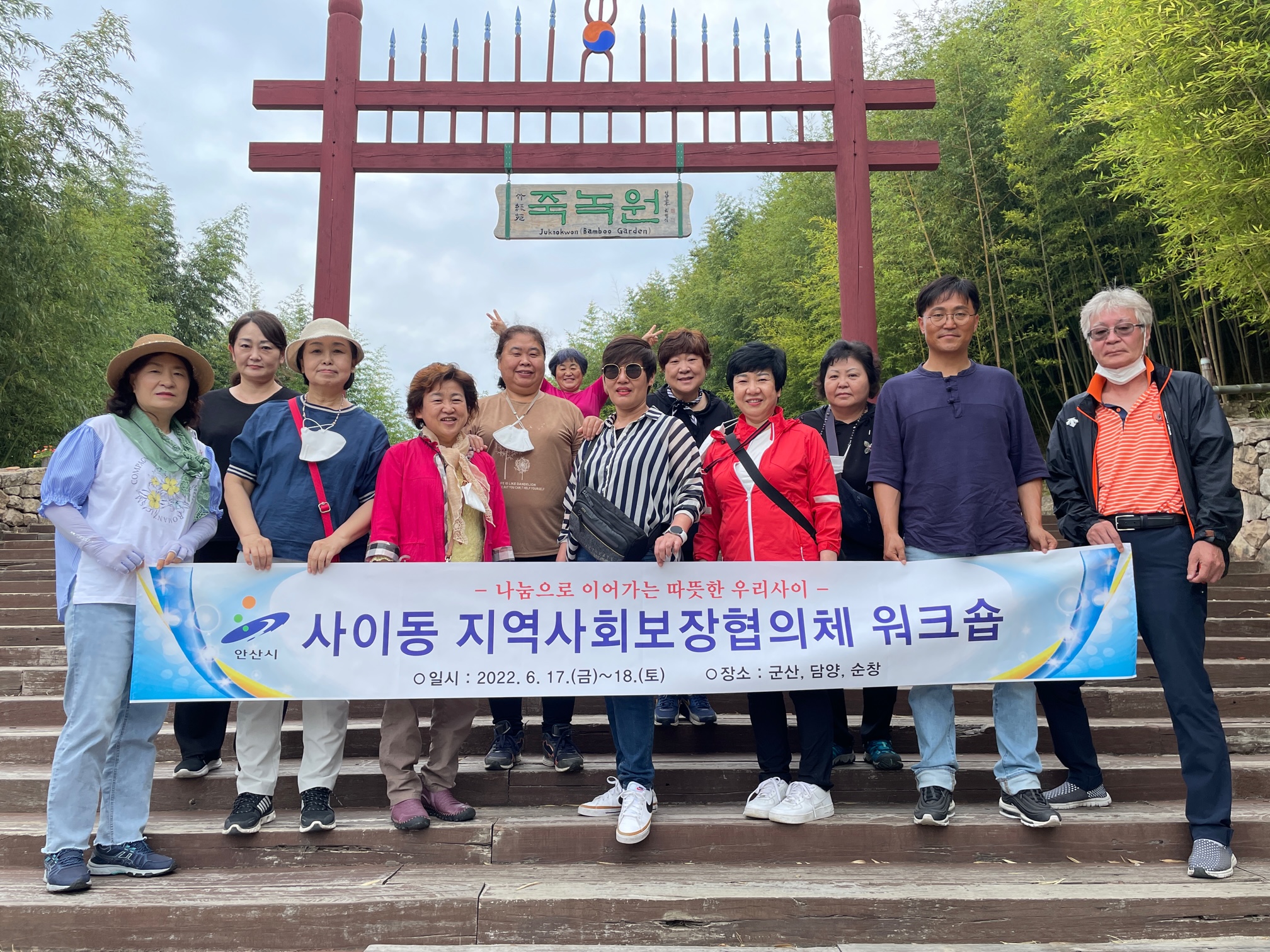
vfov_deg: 53.1
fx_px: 954
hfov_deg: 67.3
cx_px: 635
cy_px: 476
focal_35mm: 26
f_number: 1.6
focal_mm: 4.2
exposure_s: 1/868
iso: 32
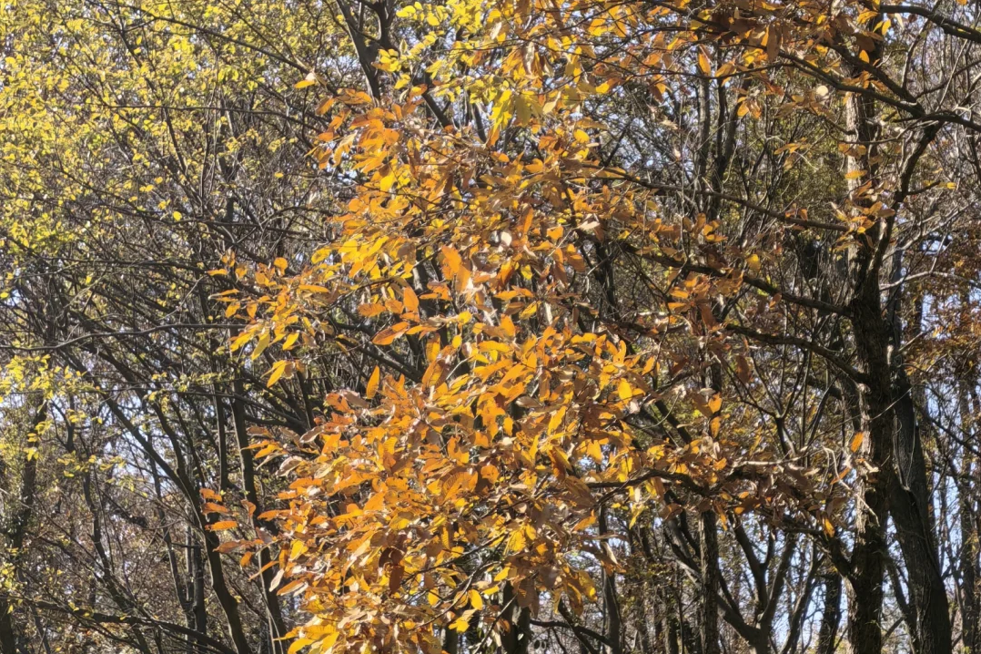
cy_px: 319
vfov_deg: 16.6
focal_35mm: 82
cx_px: 490
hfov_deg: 24.8
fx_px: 2234
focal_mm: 5.52
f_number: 1.9
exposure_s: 1/1179
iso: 80
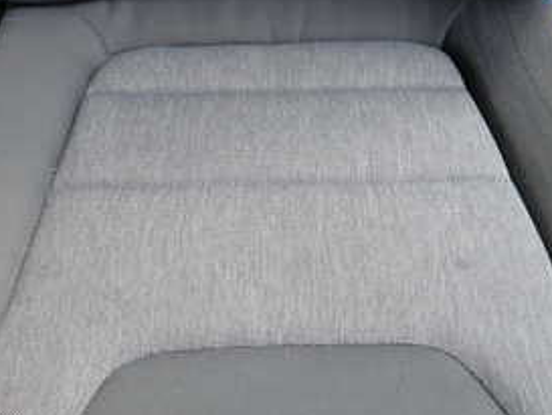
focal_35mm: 55
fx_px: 877
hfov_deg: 34.9
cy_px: 249
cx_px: 275
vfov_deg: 26.5
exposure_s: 1/125
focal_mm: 4.5
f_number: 2
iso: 160
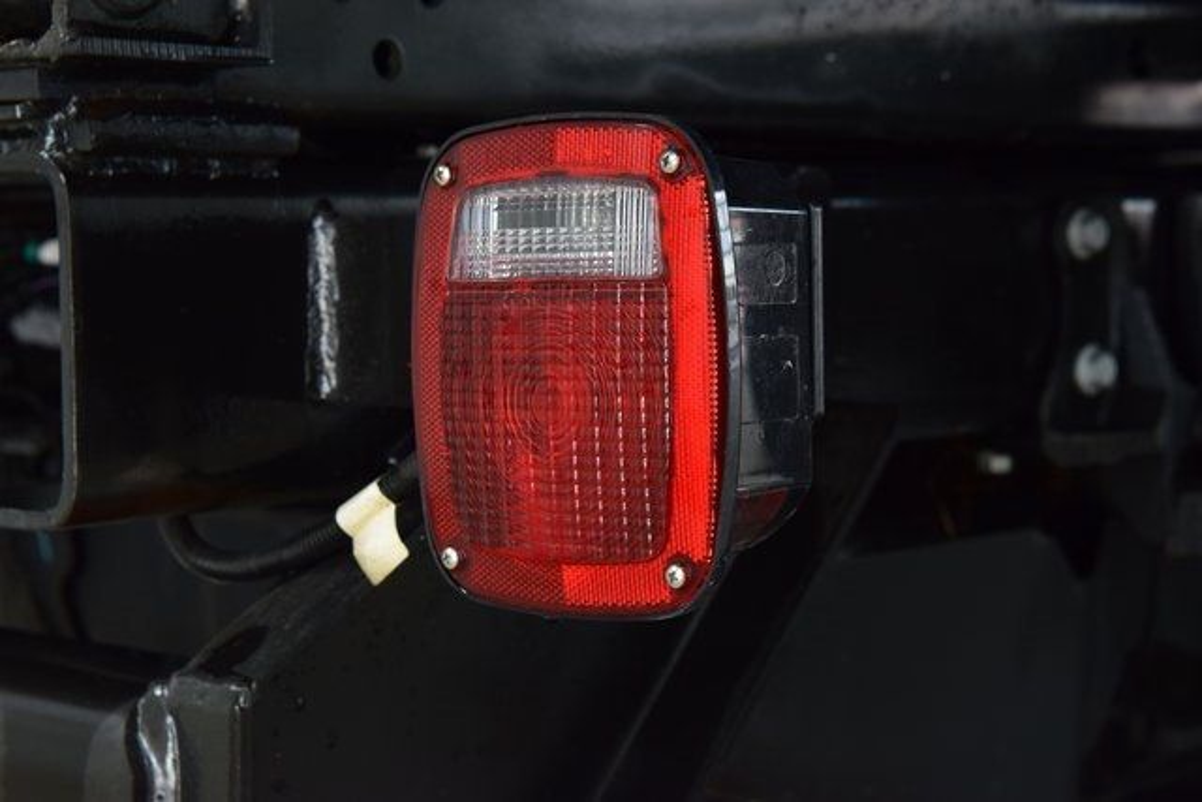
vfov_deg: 17.5
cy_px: 401
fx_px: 2605
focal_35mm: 78
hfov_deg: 26.0
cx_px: 601
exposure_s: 1/15
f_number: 6.3
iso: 900
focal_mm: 52
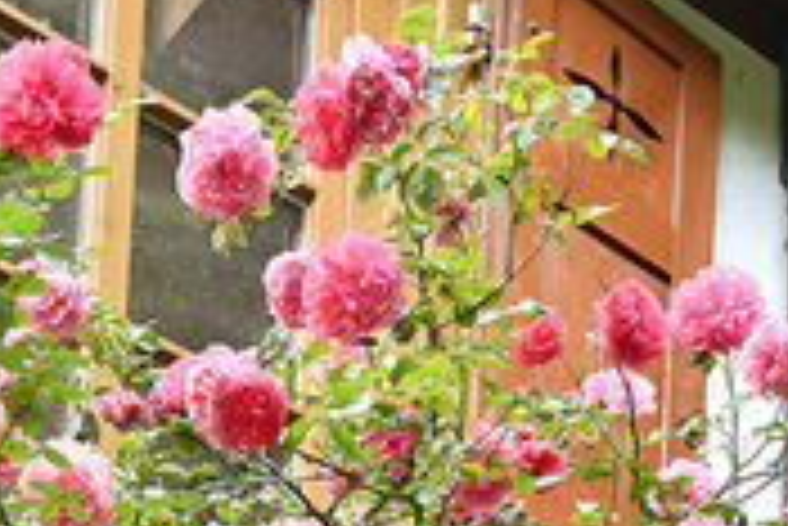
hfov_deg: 21.2
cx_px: 455
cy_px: 1302
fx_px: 2103
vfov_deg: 11.5
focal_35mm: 96
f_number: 4.5
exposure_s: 1/160
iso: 250
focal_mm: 14
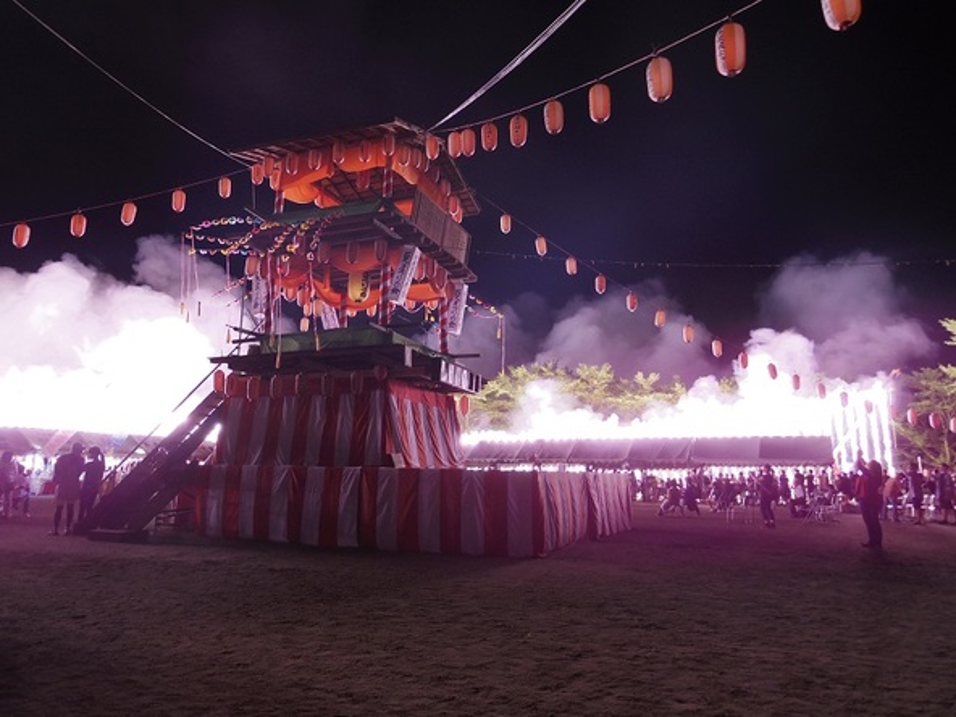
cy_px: 358
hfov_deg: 73.9
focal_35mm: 23
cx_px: 478
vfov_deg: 58.9
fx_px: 635
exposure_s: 1/8
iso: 400
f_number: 2.8
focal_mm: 5
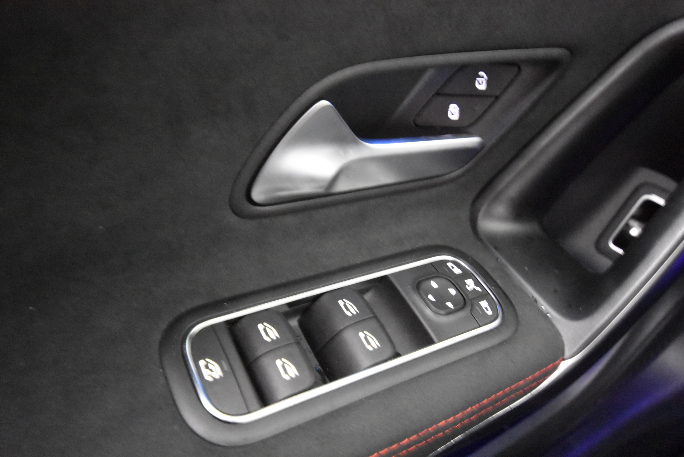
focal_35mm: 30
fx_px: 570
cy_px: 228
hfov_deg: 61.9
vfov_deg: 43.7
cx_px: 342
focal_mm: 20
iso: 12800
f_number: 5.6
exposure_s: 1/8
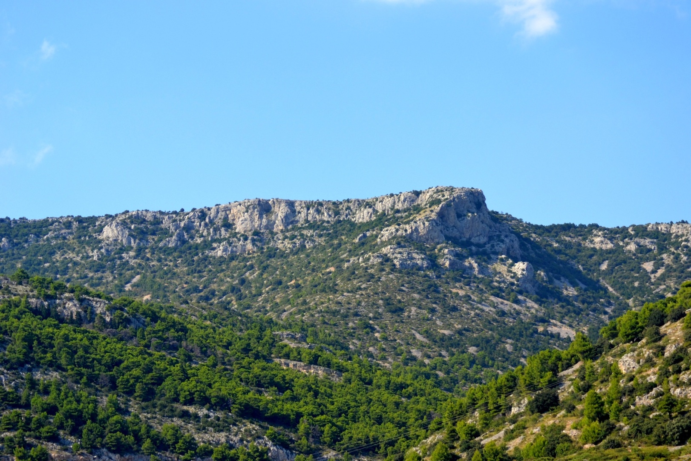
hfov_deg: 18.2
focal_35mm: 112
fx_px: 2160
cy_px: 230
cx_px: 346
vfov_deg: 12.2
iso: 160
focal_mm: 75
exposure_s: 1/500
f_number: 5.6
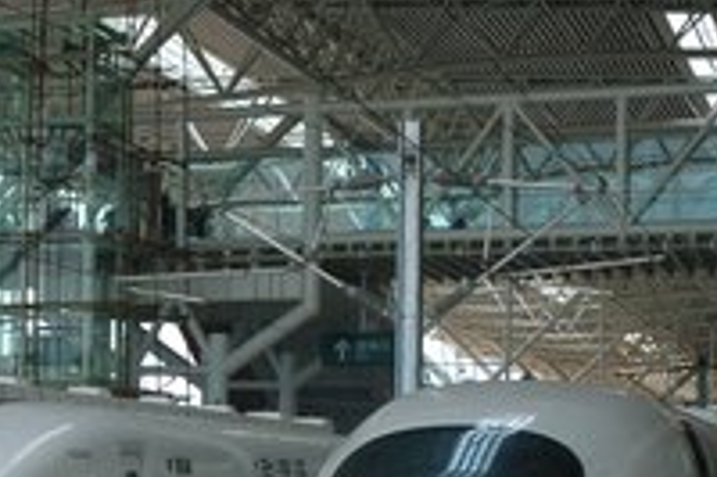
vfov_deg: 11.7
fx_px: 2313
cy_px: 423
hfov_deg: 17.2
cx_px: -2
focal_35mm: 116
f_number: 9
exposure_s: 1/320
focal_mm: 31
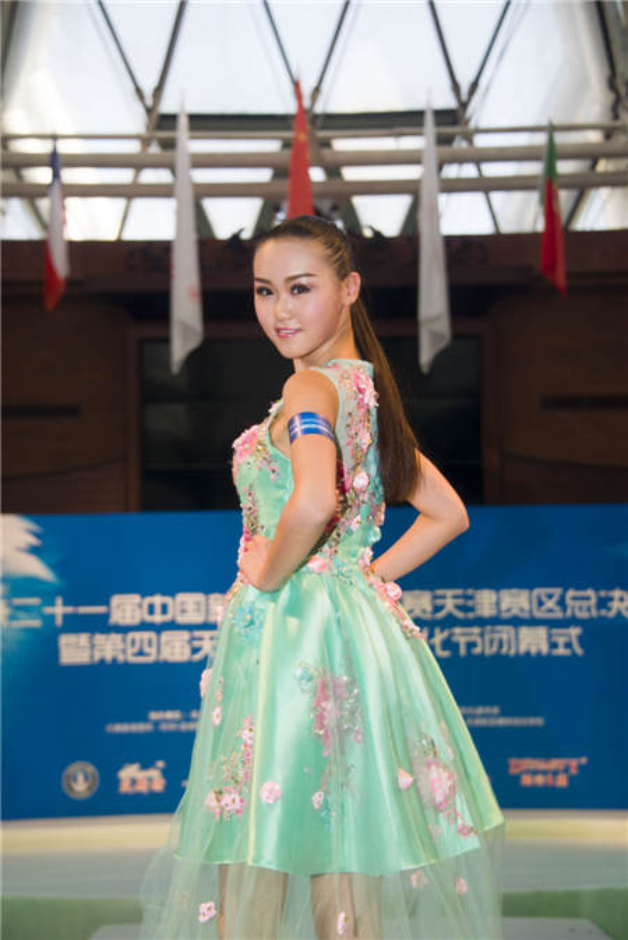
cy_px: 470
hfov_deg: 20.0
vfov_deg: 29.6
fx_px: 1777
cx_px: 314
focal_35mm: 68
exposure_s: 1/125
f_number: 4.8
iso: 200
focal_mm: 68
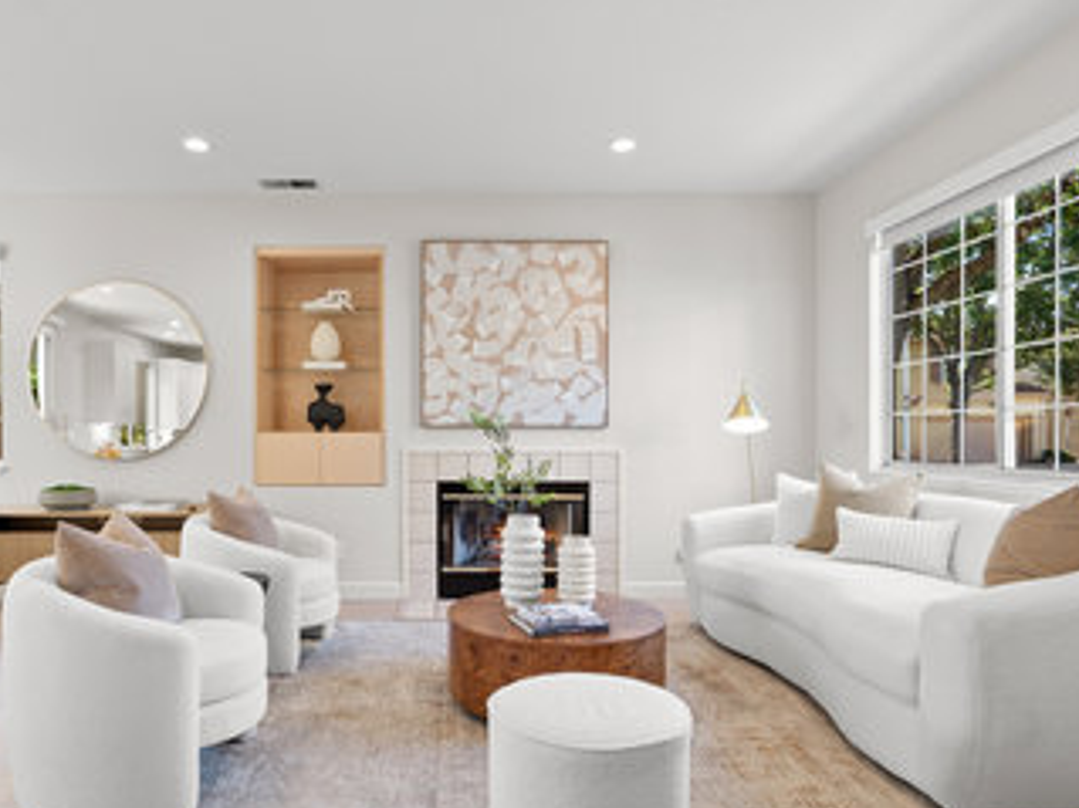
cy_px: 453
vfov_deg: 63.2
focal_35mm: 21
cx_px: 506
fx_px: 654
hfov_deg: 78.9
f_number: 9
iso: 400
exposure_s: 1/6
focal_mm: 16
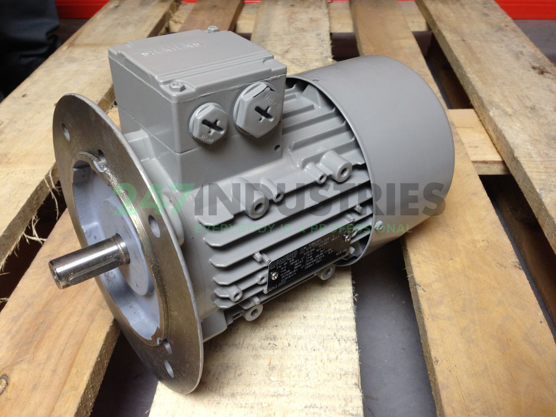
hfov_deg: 55.4
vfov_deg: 42.9
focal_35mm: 33
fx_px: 530
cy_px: 208
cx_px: 278
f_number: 2.4
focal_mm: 4.12
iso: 64
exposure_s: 1/20
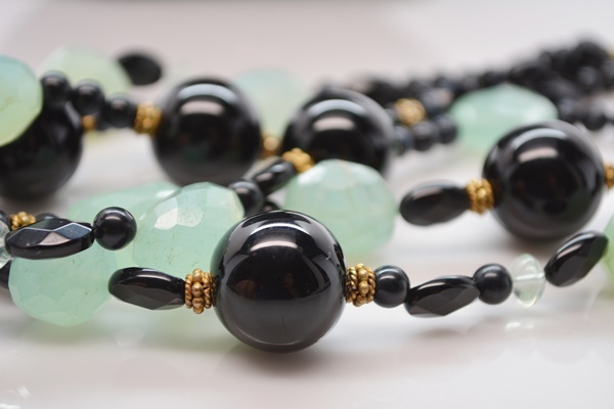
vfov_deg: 16.6
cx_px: 307
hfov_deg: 24.6
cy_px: 204
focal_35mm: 82
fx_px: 1407
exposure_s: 1/60
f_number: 5.6
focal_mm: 55
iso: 560
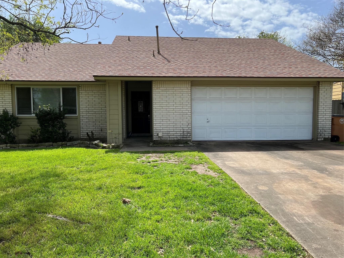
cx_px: 172
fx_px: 258
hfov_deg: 67.3
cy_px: 129
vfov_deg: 53.1
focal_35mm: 26
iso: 50
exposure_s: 1/2571
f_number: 1.5
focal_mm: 5.7
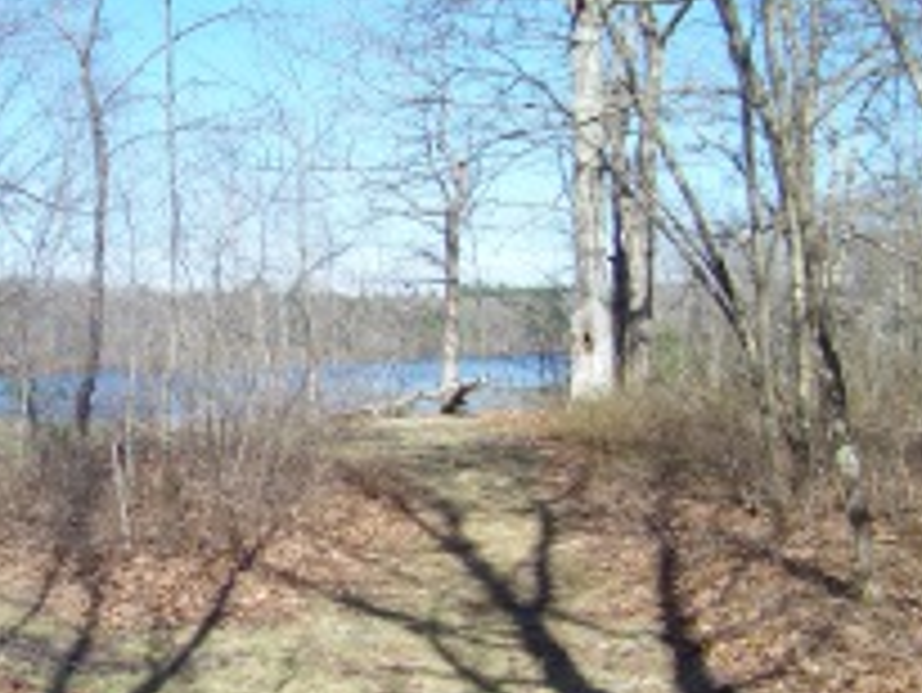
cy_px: 450
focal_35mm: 66
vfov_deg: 22.2
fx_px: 1759
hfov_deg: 29.0
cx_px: 243
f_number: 2.8
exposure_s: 1/640
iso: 65
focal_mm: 5.85
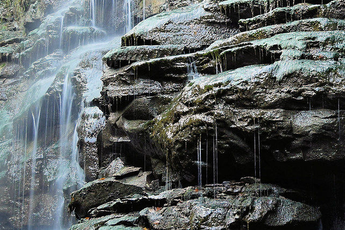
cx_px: 473
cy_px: -66
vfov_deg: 13.1
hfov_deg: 18.5
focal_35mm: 101
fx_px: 968
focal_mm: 18
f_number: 3.5
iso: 100
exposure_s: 1/2.5
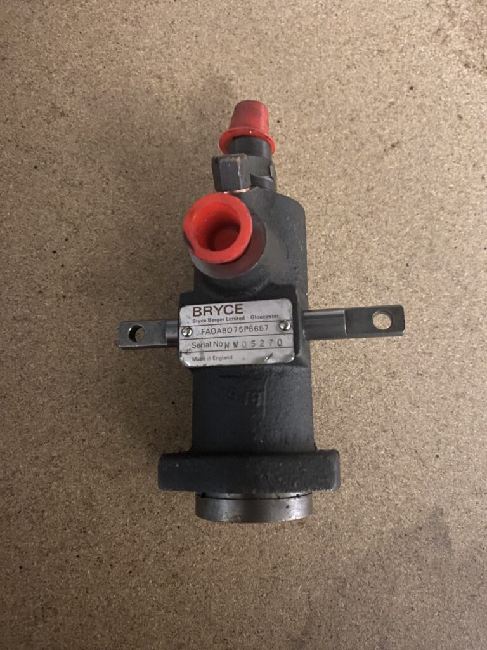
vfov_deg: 67.3
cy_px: 325
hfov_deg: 53.1
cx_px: 244
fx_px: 488
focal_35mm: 26
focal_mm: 4.25
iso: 640
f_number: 1.8
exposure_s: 1/8
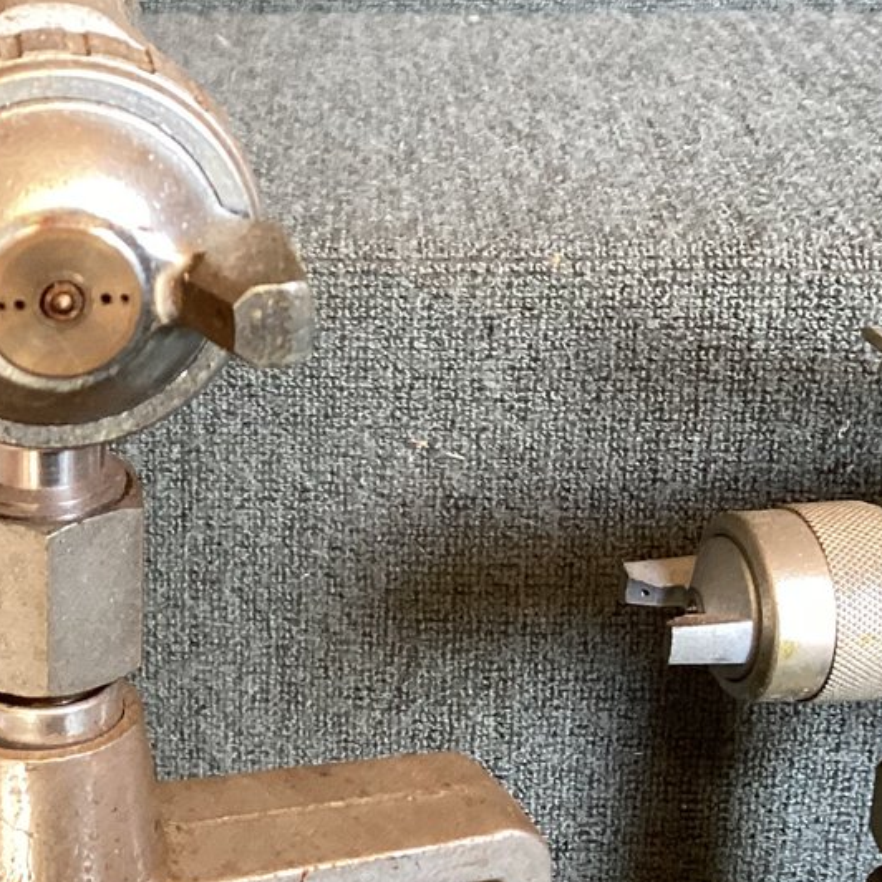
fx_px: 2248
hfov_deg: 21.4
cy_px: 327
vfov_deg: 22.1
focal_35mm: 78
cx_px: -16
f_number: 2.4
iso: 200
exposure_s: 1/50
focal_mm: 3.3
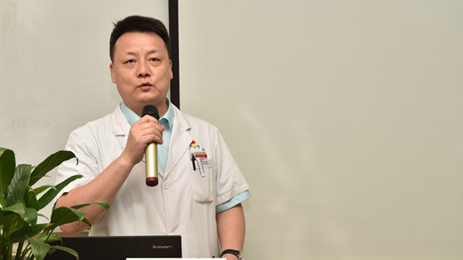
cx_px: 210
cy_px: 143
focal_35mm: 56
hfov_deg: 37.2
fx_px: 687
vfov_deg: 21.4
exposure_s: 1/250
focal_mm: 48
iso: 200
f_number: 4.5
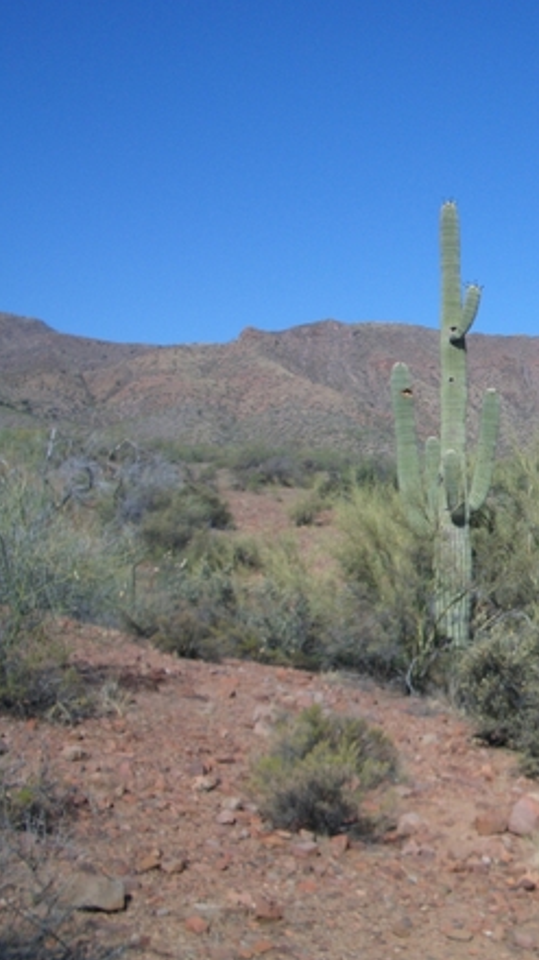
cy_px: 480
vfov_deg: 39.9
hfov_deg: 21.9
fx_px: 1323
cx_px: 583
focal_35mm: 52
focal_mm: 5.8
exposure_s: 1/1000
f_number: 4.3
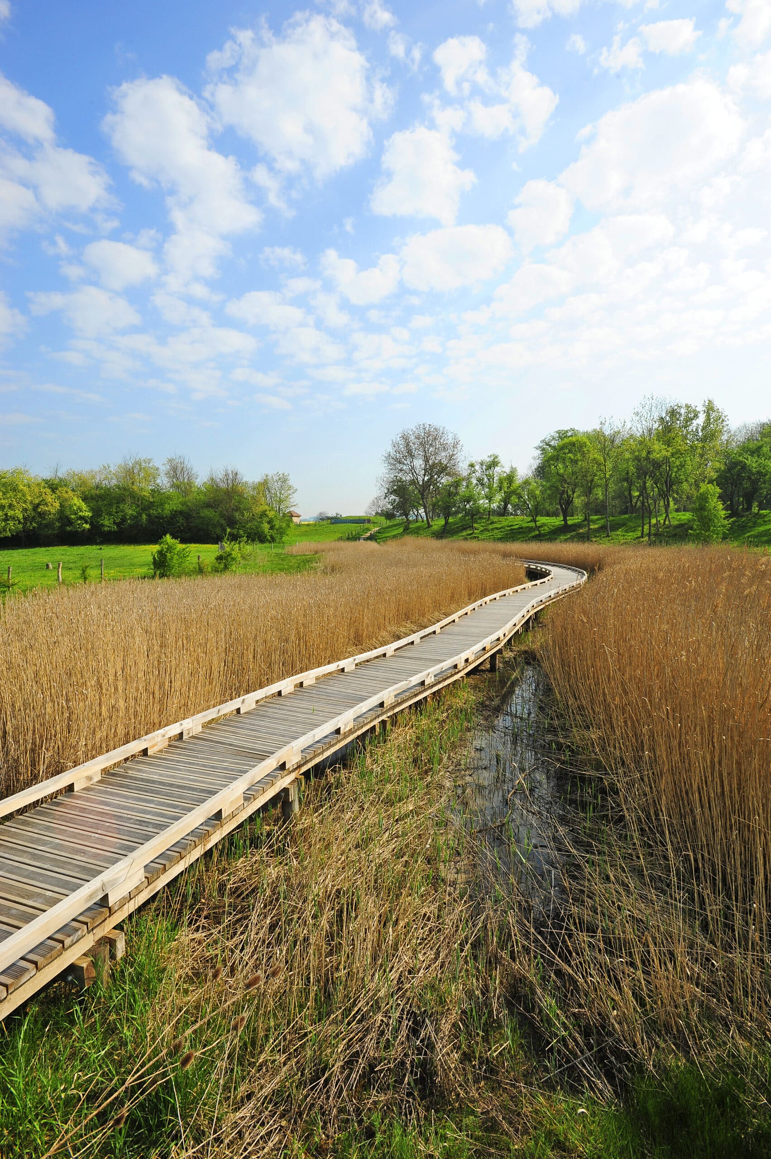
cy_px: 580
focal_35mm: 17
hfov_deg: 70.4
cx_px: 386
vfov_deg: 93.3
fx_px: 547
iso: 320
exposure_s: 1/200
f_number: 16
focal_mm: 17
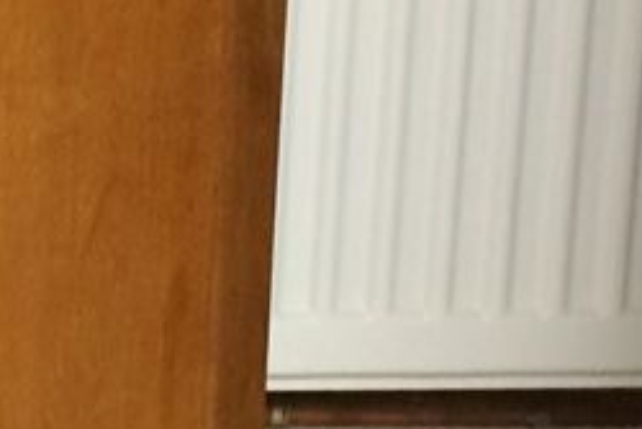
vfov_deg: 7.0
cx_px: -665
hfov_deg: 9.7
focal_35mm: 197
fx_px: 3515
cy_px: 372
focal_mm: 4.15
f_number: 2.2
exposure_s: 1/33
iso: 200
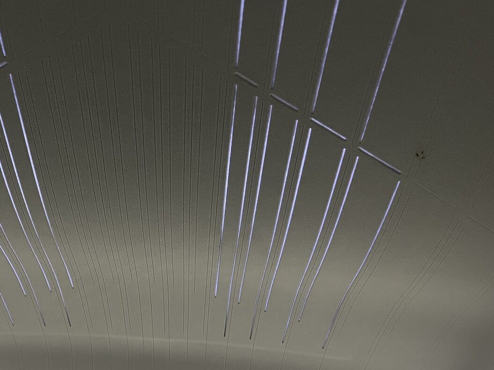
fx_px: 599
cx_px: 168
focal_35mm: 42
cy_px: 272
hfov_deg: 44.2
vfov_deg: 33.7
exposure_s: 1/25
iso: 500
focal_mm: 5.7
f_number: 1.5
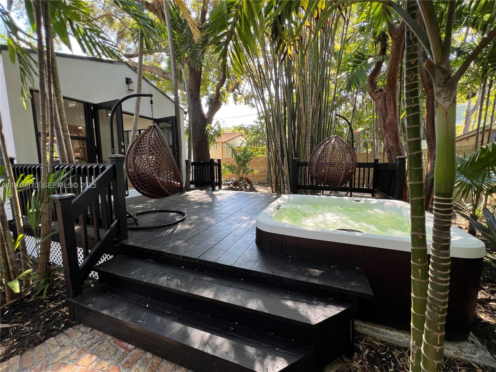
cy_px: 186
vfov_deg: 89.9
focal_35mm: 13
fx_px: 186
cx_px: 248
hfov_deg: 106.2
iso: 32
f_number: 1.8
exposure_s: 1/99
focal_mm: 1.57
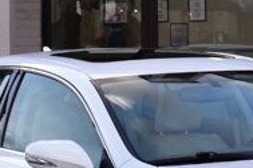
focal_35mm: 244
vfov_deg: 5.6
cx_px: 333
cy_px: 41
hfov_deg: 8.3
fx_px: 1715
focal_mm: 30
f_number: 9
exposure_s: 1/160
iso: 400
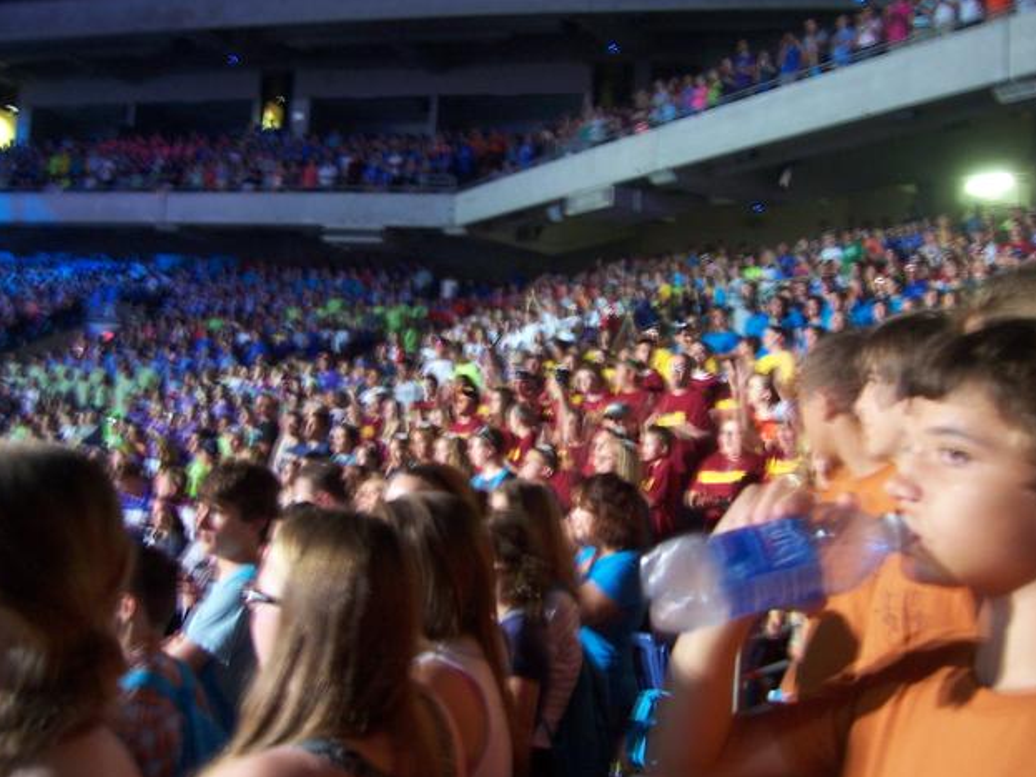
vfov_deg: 38.7
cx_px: 516
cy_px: 386
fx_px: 1107
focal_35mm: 37
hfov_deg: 50.1
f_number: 3
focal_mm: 6
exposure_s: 1/2
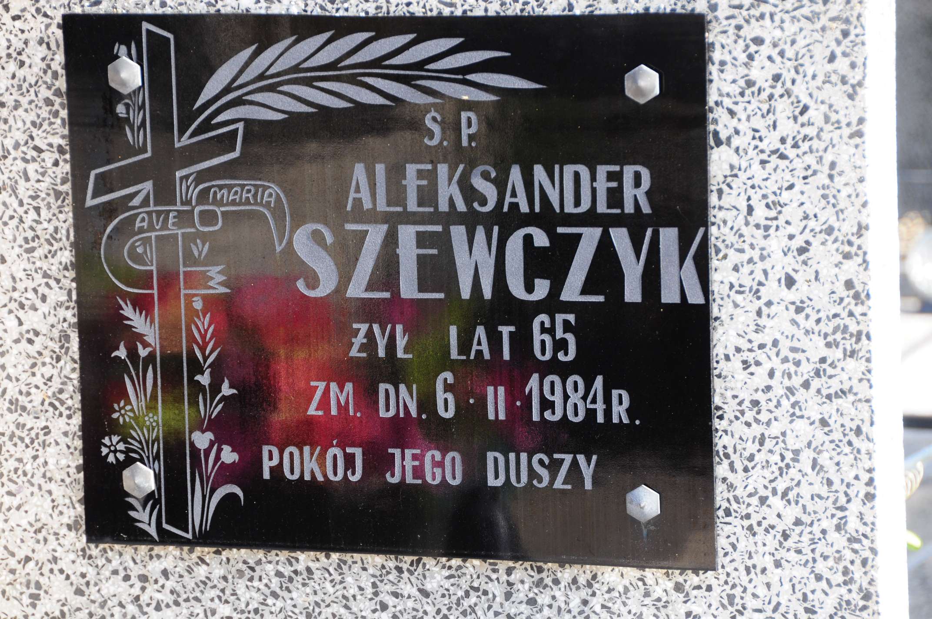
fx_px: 4073
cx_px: 466
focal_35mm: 158
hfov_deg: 13.1
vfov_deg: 8.7
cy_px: 310
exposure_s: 1/200
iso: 320
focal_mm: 105
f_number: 7.1
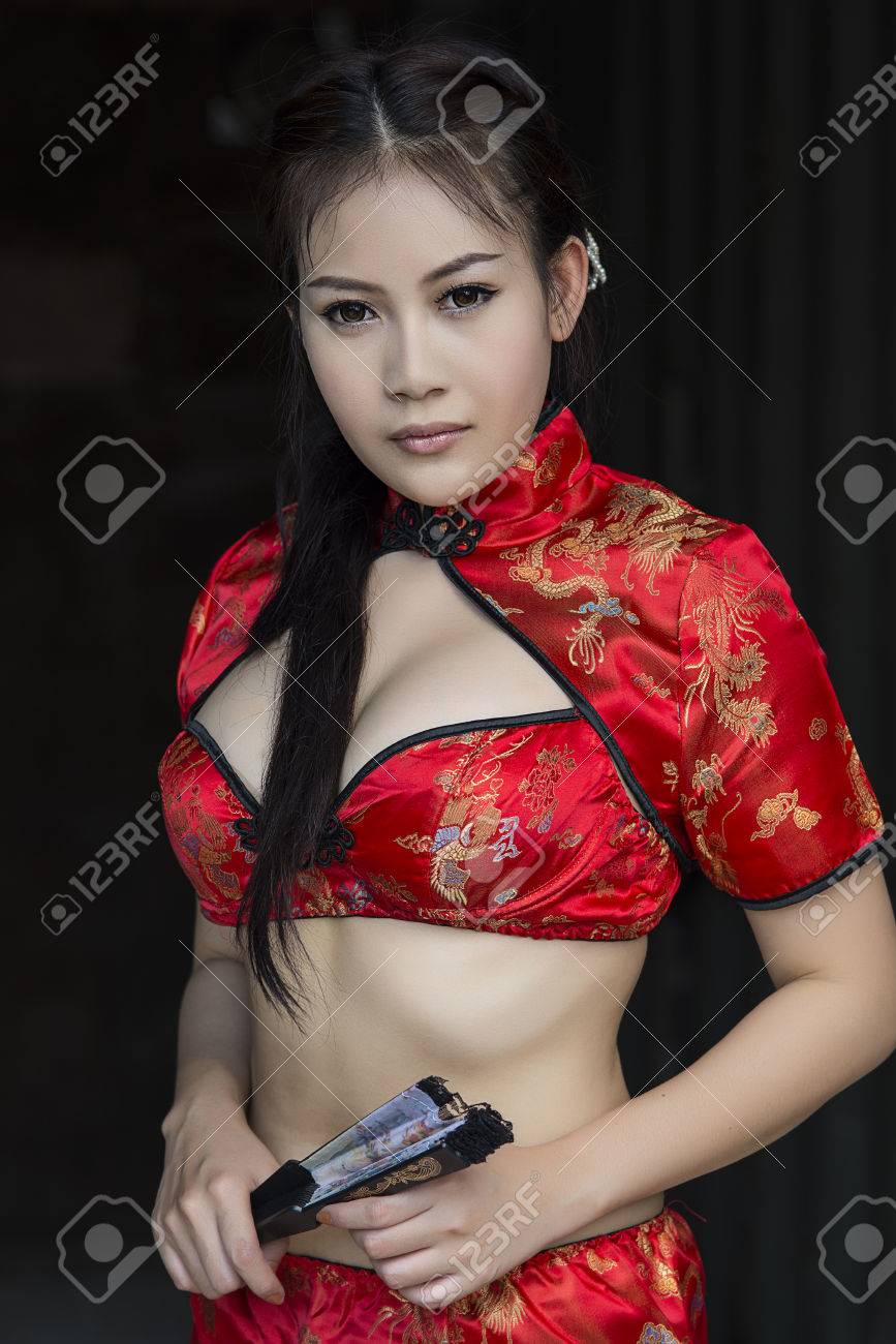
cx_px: 448
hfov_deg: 13.0
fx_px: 3919
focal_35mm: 105
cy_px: 672
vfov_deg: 19.5
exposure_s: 1/200
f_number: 6.3
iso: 100
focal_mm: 105
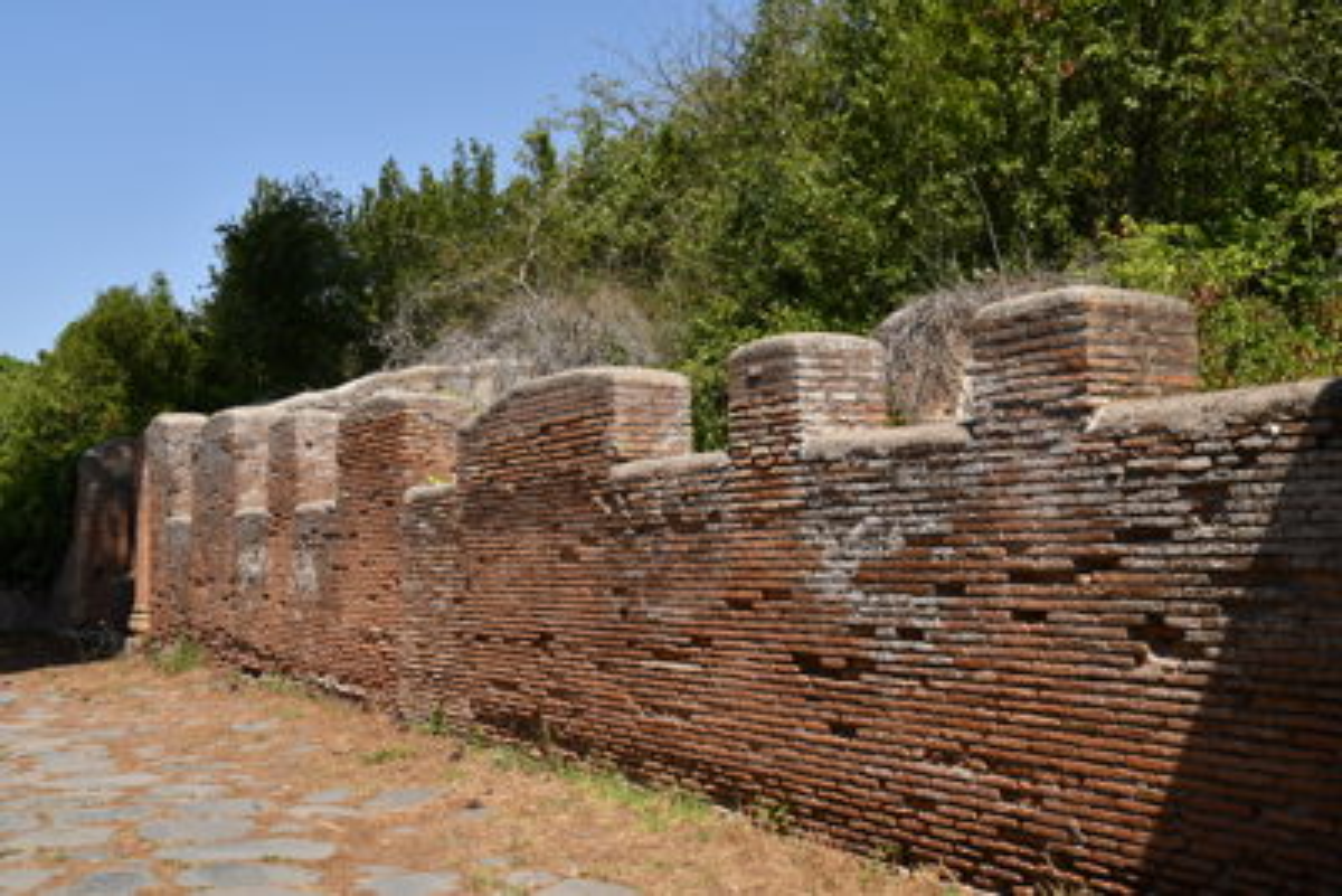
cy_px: 448
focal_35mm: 39
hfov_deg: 49.5
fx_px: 1454
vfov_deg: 34.2
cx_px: 671
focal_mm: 26
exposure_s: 1/400
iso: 100
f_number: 7.1
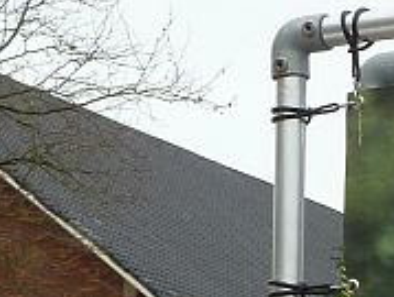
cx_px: 733
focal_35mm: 274
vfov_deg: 5.4
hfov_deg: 7.0
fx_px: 3125
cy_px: 418
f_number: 3.8
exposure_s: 1/100
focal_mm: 7.9
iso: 80
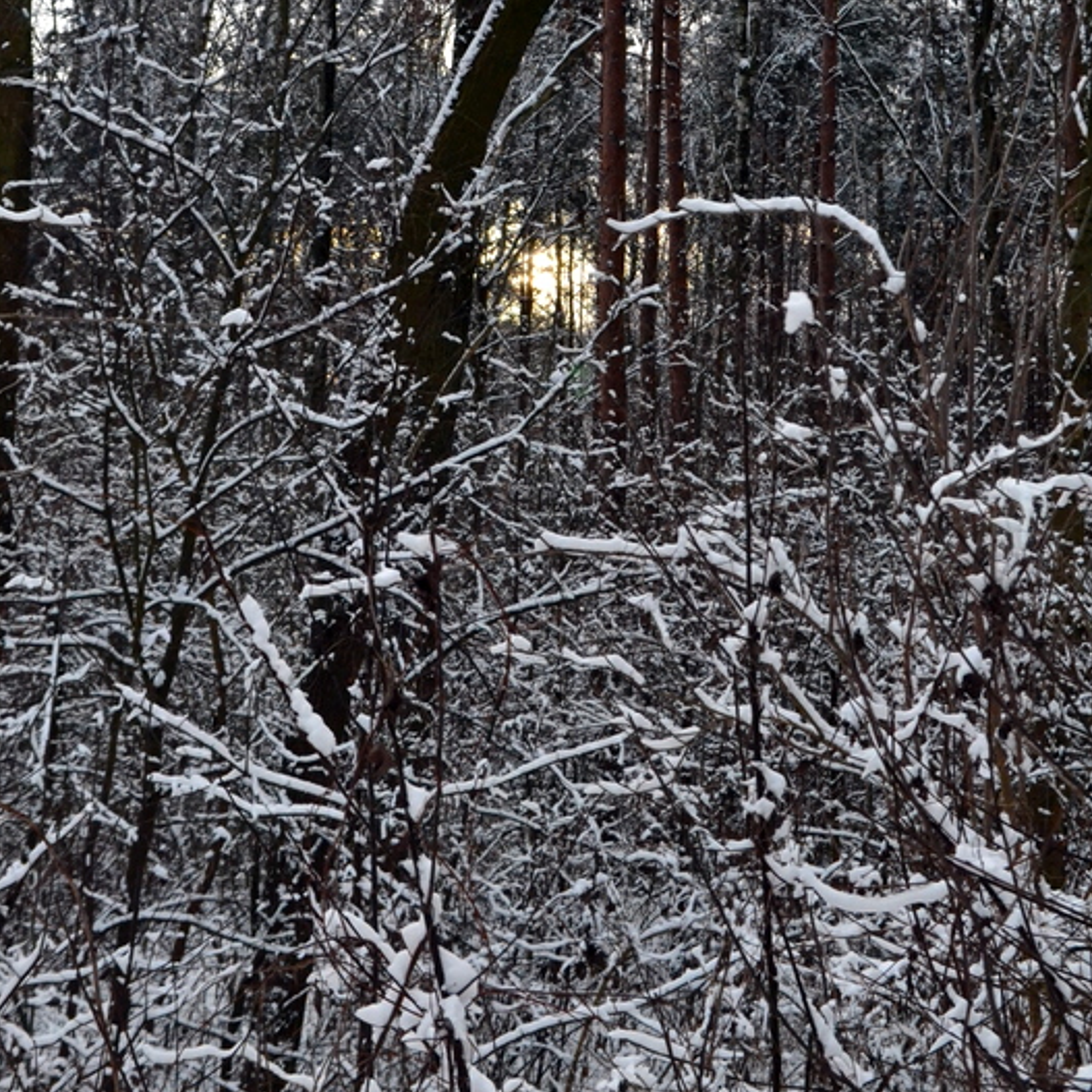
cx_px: 551
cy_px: 298
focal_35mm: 89
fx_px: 3176
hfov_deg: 19.5
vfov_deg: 19.4
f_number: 10
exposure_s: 1/250
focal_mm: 46
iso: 3200
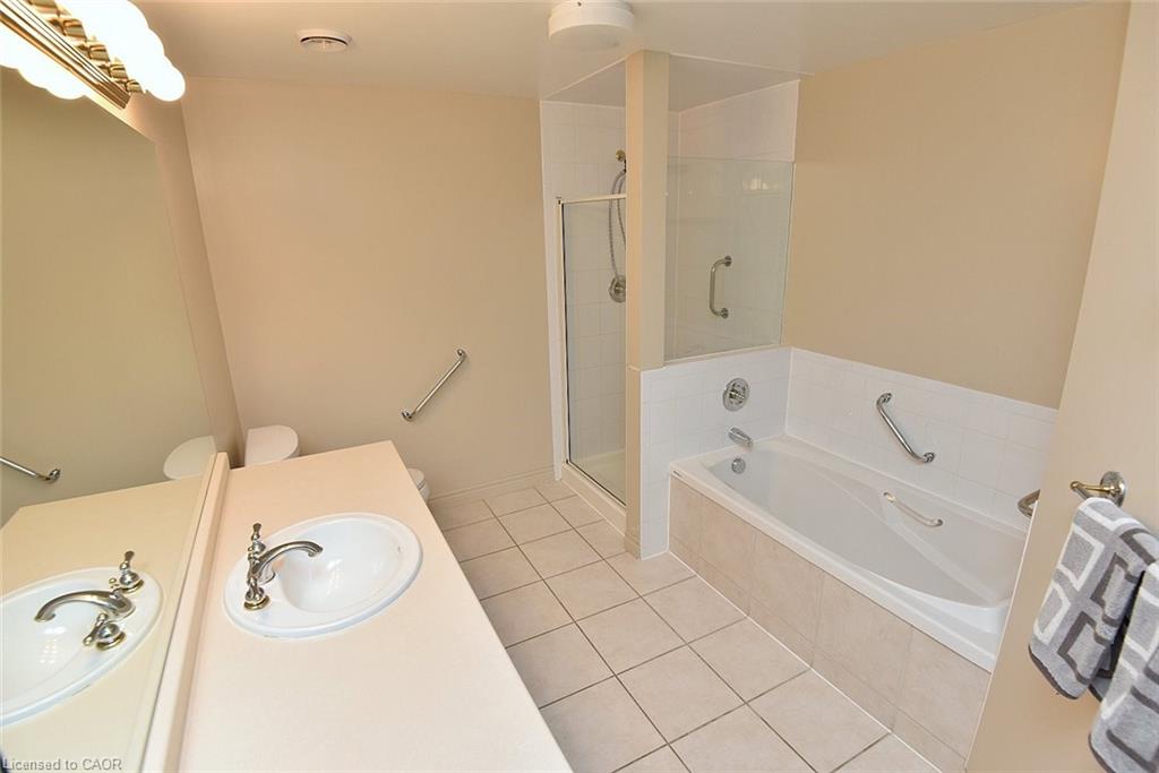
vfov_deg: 73.8
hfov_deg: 96.7
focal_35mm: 16
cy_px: 386
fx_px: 515
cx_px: 580
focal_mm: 16
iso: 500
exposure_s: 1/60
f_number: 6.3
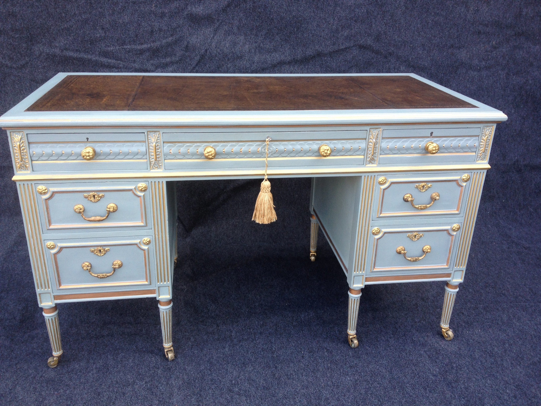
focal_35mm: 35
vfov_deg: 40.7
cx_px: 270
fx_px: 547
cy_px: 203
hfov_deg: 52.6
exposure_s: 1/120
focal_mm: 4.28
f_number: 2.4
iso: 64
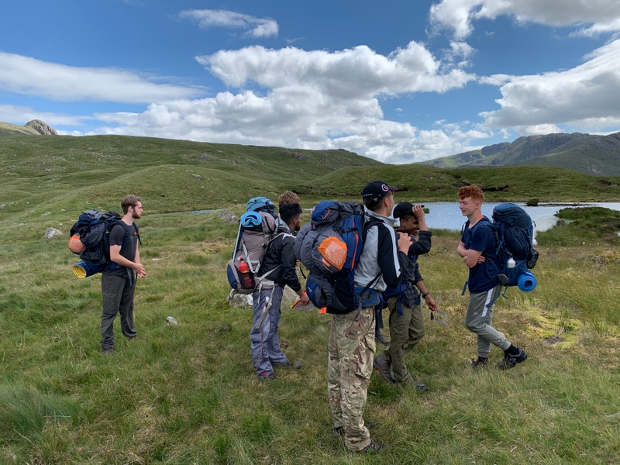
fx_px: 466
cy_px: 232
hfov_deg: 67.3
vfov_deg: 53.1
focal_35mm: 26
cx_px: 310
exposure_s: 1/2114
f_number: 1.8
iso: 25
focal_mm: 4.25
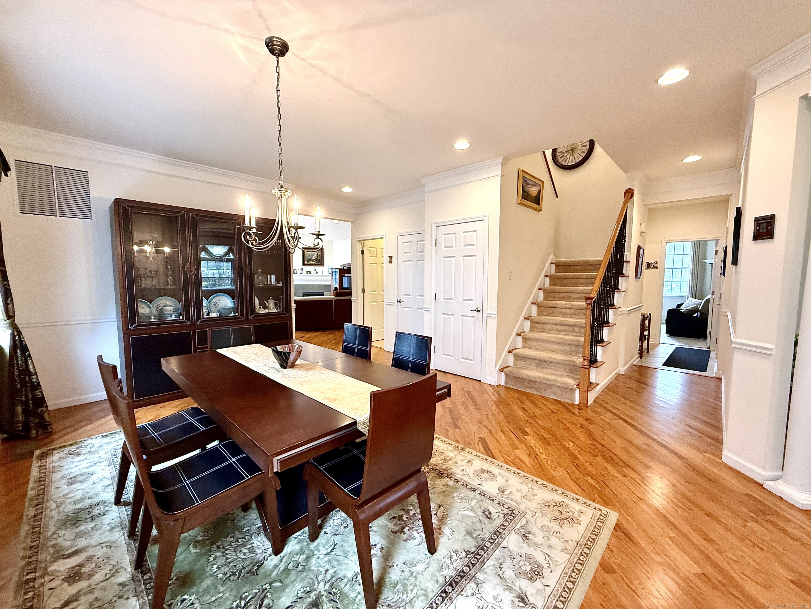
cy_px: 304
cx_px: 406
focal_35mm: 14
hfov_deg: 102.1
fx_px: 328
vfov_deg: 85.7
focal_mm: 2.22
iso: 320
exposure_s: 1/120
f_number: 2.2
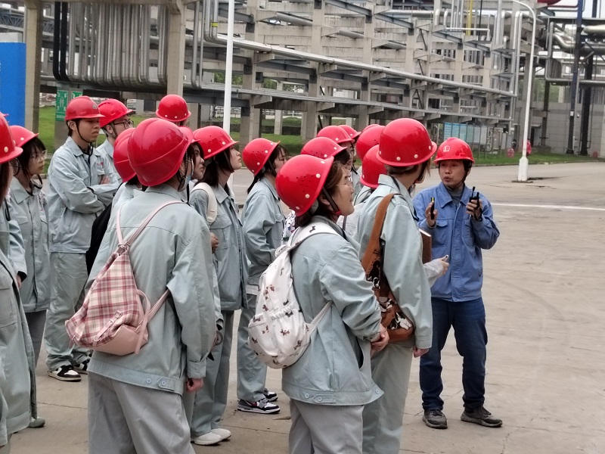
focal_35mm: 78
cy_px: 227
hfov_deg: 25.0
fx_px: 1363
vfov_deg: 18.9
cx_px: 302
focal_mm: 5.52
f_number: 1.9
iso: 600
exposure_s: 1/723
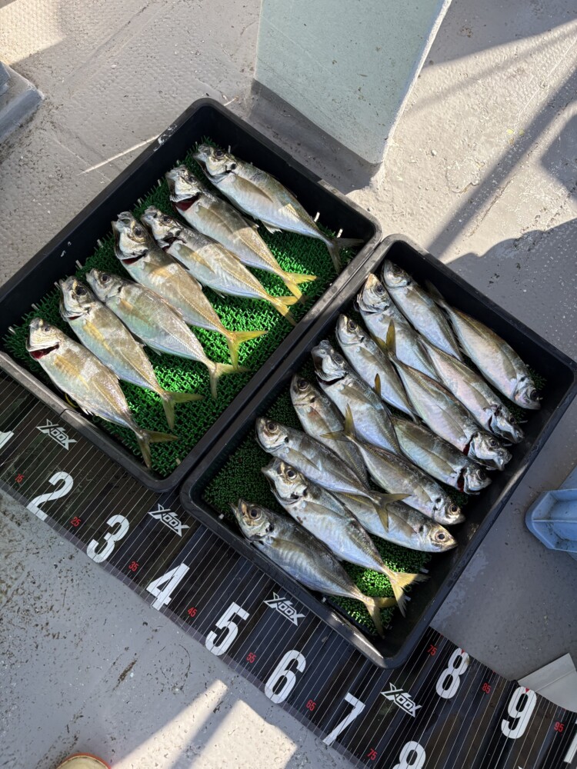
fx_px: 578
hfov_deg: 53.1
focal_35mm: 26
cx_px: 288
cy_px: 384
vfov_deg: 67.3
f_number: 1.6
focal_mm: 5.96
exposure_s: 1/756
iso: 50
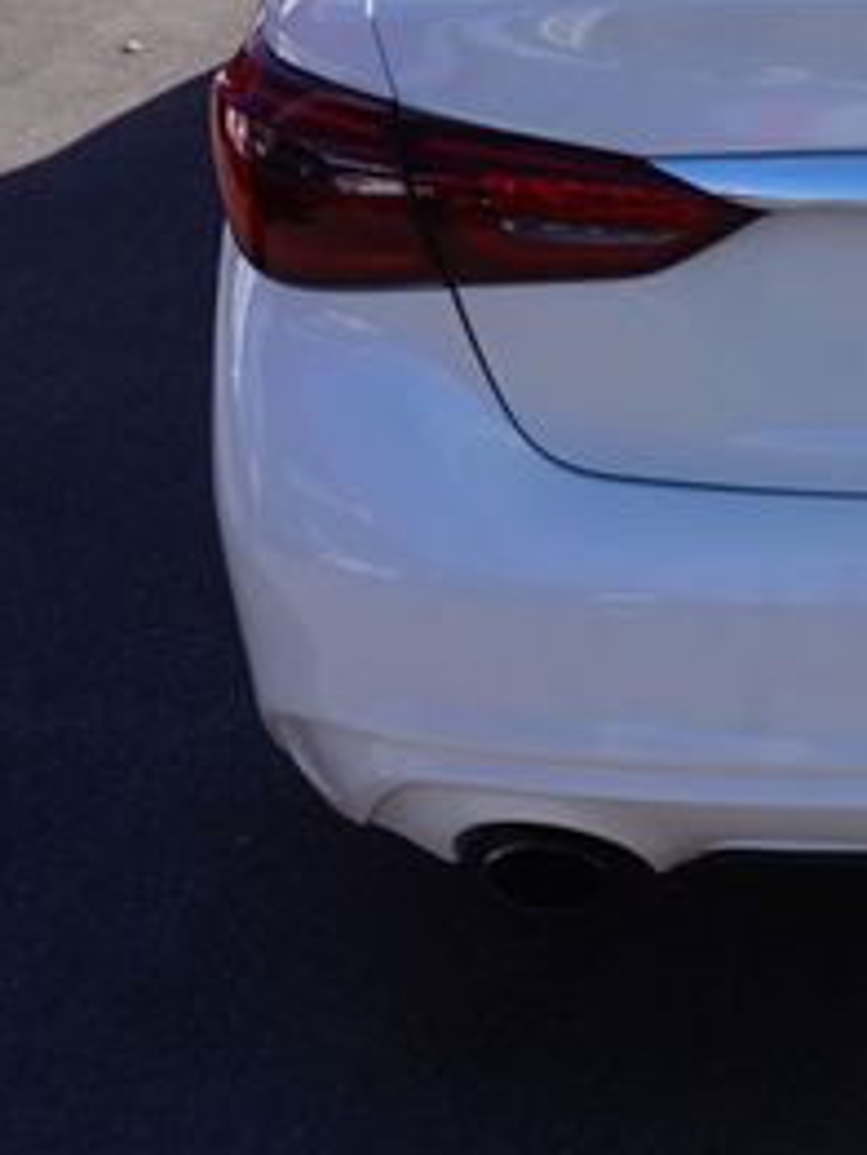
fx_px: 2475
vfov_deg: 25.8
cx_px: 1044
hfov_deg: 18.8
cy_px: 221
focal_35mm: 74
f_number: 13
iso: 100
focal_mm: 21
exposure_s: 1/80
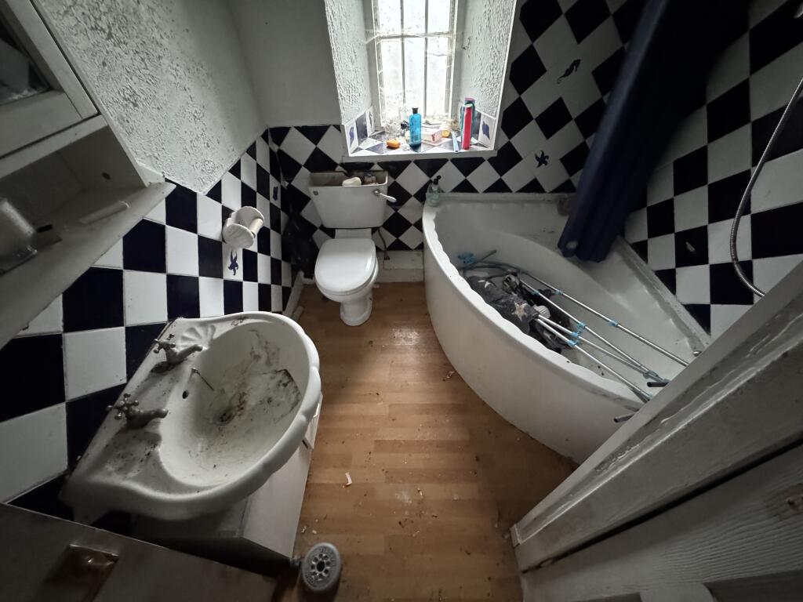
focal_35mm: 14
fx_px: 325
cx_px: 402
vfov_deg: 85.7
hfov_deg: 102.1
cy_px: 301
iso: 1600
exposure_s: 1/38
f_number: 2.2
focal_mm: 2.22
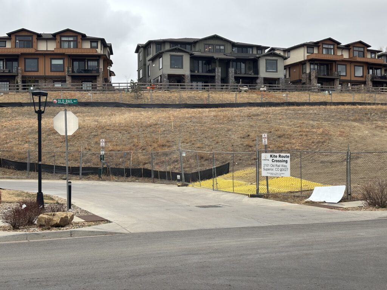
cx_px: 194
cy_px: 145
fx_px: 581
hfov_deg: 36.8
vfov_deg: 28.0
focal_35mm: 52
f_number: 1.6
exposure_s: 1/512
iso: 32
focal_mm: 5.96
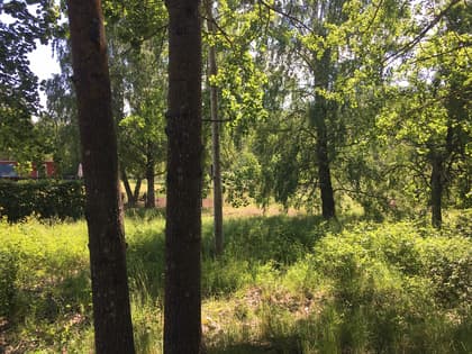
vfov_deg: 48.2
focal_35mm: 29
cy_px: 177
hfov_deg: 61.7
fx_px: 395
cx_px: 236
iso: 25
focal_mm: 4.15
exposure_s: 1/427
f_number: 2.2
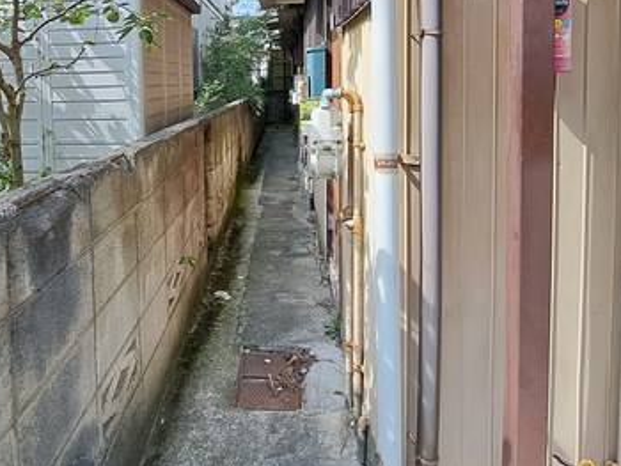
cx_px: 232
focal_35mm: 26
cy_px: 116
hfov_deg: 66.2
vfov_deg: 50.9
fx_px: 467
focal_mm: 1.74
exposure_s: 1/531
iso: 50
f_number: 2.2
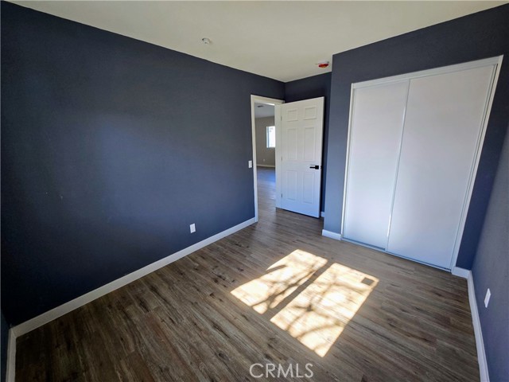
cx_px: 254
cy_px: 191
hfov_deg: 106.2
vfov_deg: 89.9
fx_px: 191
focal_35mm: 13
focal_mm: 2.2
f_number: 2.2
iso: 80
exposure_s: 1/60
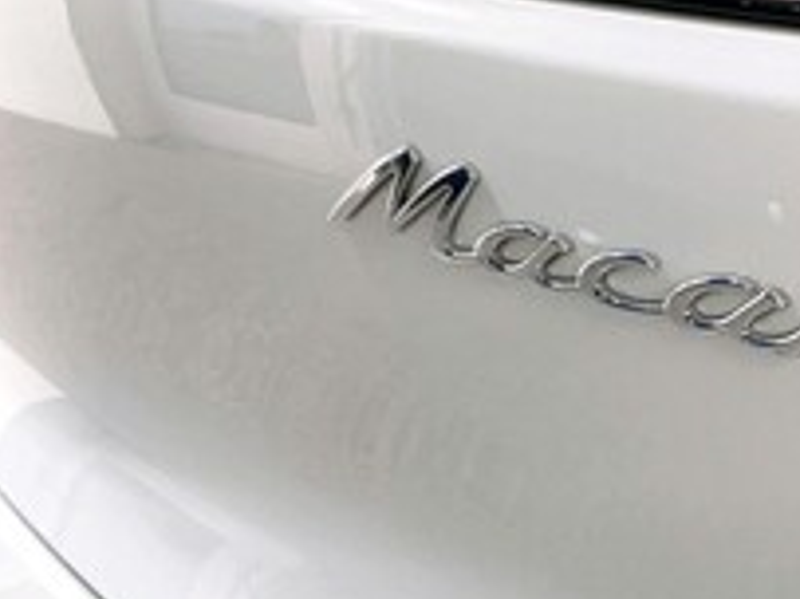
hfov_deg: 30.2
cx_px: 776
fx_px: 1386
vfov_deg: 24.3
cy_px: 392
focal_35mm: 60
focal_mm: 3
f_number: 1.8
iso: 50
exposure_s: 1/120
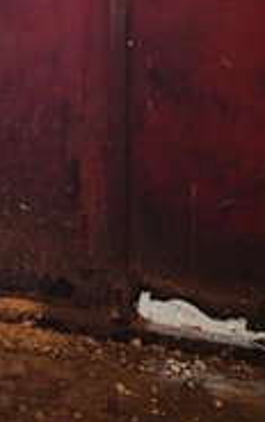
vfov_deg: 20.4
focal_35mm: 94
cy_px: -104
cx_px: -86
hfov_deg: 13.4
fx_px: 1084
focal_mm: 5.4
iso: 200
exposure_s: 1/40
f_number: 1.8
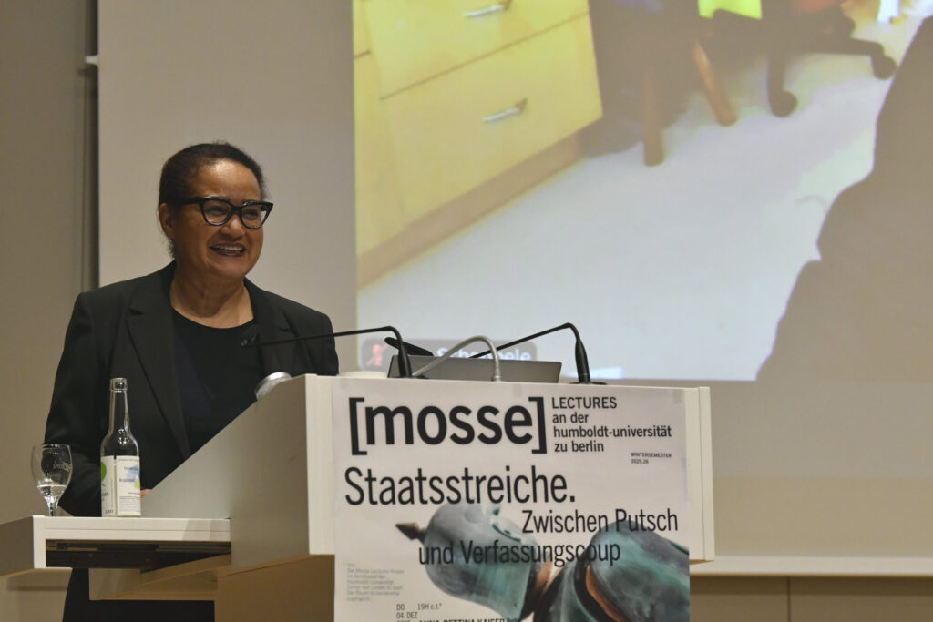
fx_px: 4743
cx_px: 466
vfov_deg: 7.5
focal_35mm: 183
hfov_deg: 11.2
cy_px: 311
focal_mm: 122
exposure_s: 1/400
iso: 3200
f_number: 4.5
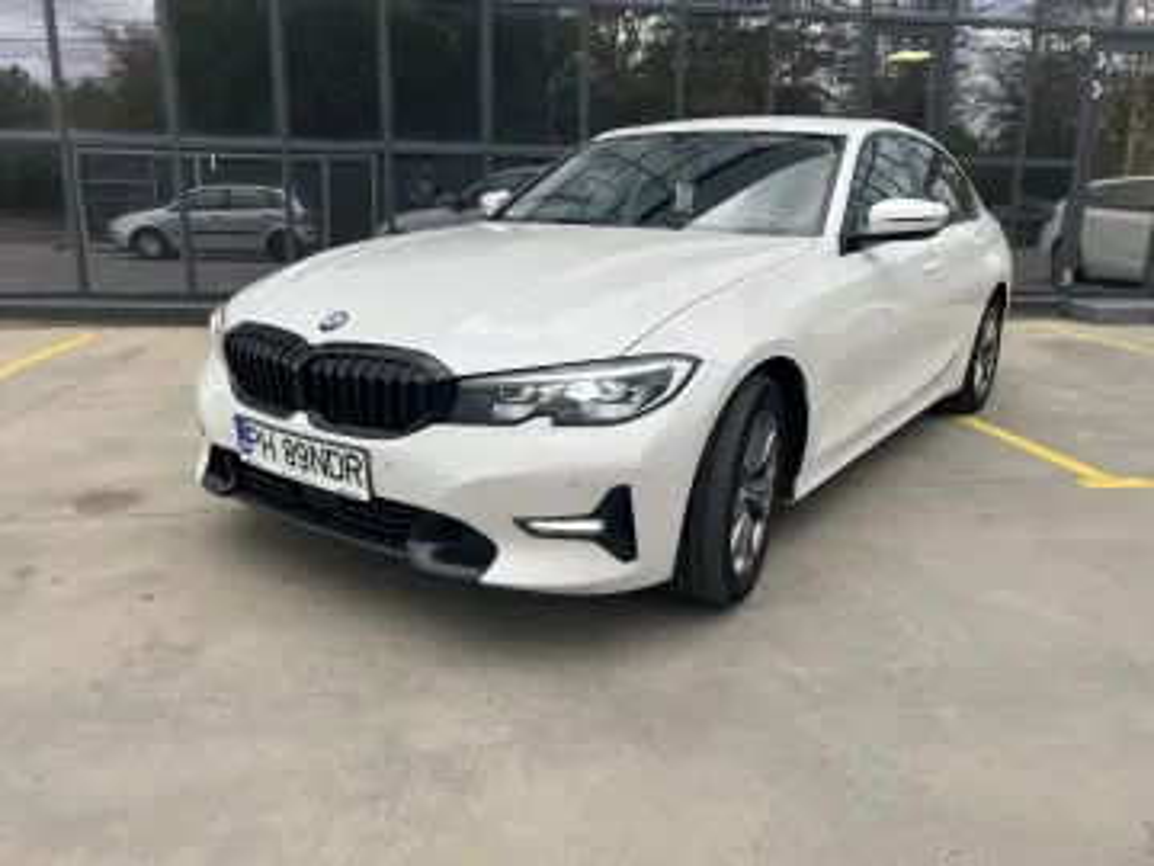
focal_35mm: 26
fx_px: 867
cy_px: 433
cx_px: 577
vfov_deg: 53.1
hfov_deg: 67.3
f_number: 1.5
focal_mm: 5.7
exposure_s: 1/853
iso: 50
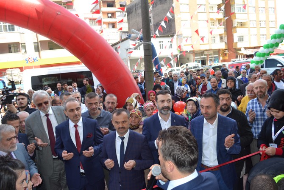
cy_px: 95
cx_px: 142
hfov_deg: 67.4
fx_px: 213
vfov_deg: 48.0
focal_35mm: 27
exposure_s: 1/160
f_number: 4
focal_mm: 18
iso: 100
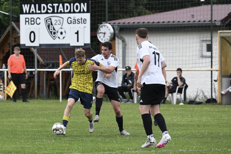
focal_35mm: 270
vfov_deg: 5.1
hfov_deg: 7.6
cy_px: 77
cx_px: 116
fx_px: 1732
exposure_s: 1/1600
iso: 5000
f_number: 7.1
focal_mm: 270
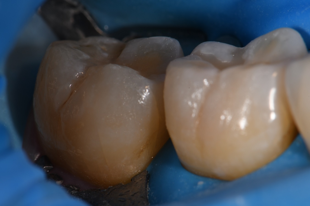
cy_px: 103
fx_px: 1351
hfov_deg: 13.1
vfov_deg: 8.7
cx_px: 155
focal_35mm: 157
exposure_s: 1/125
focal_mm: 105
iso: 200
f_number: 32
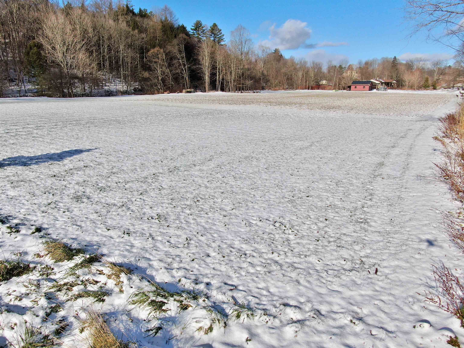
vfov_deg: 56.8
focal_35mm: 24
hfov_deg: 71.6
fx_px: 322
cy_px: 174
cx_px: 232
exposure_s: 1/2500
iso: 100
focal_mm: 4.39
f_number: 2.8
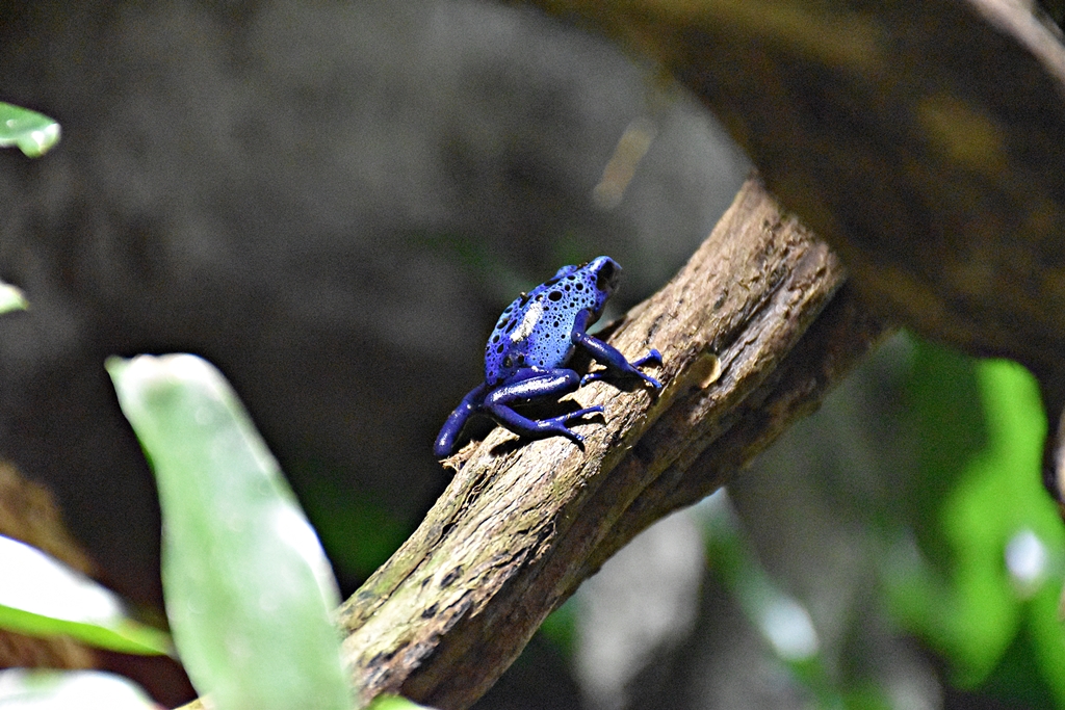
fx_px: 6213
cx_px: 532
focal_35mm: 210
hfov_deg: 9.8
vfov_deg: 6.5
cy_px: 355
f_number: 5.6
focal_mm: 140
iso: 12800
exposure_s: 1/125
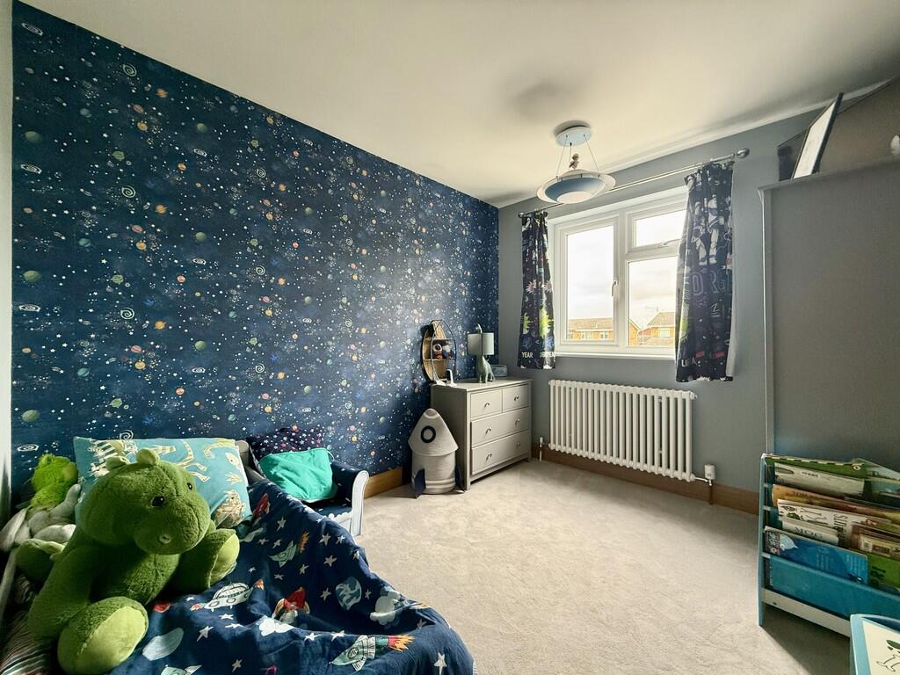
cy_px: 338
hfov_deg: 102.1
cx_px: 450
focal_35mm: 14
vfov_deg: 85.7
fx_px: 364
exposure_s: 1/99
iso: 200
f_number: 2.2
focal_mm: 2.22
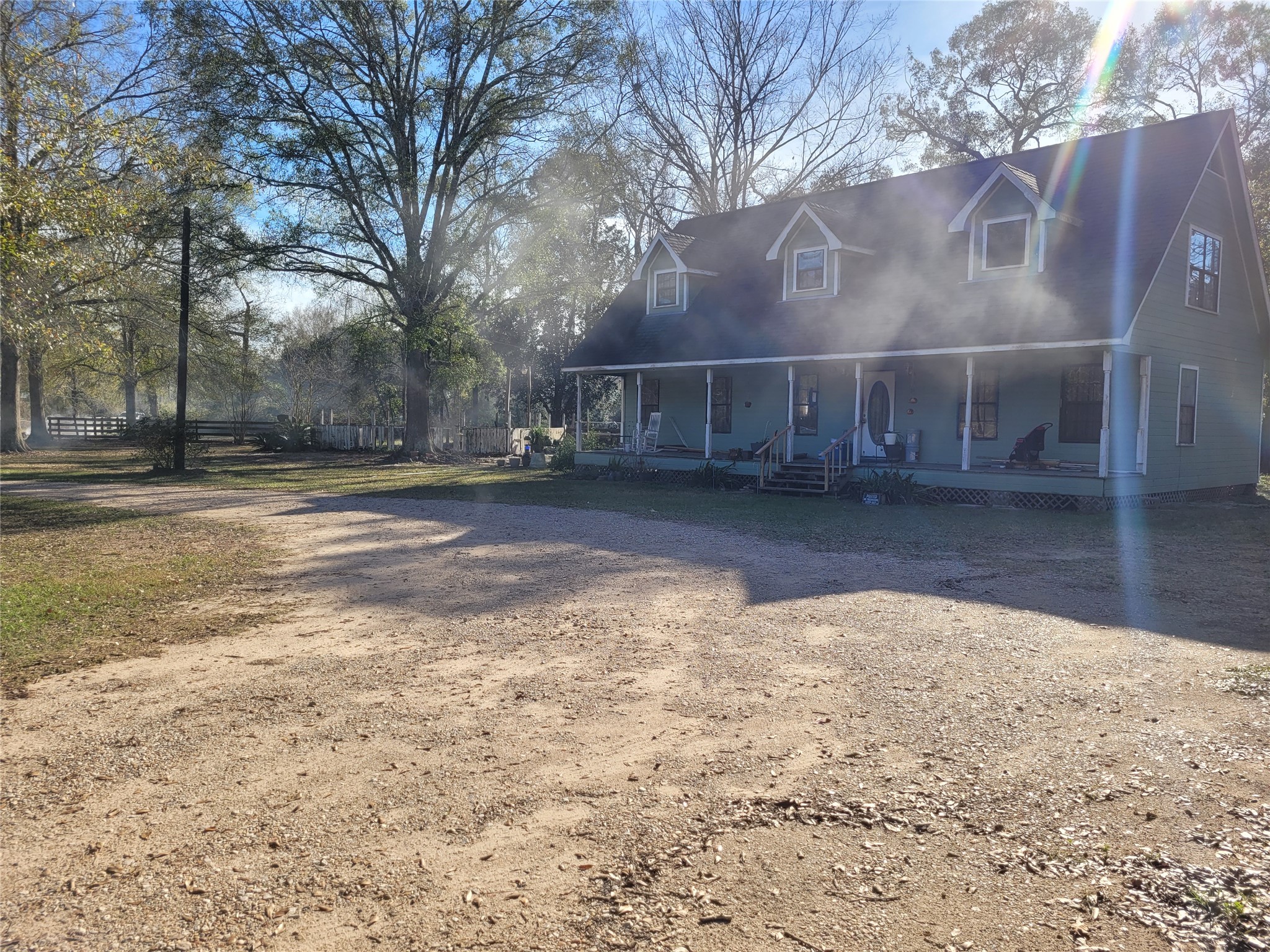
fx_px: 954
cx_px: 635
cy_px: 476
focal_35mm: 26
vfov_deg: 53.1
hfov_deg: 67.3
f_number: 1.8
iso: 40
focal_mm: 5.4
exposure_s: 1/1809
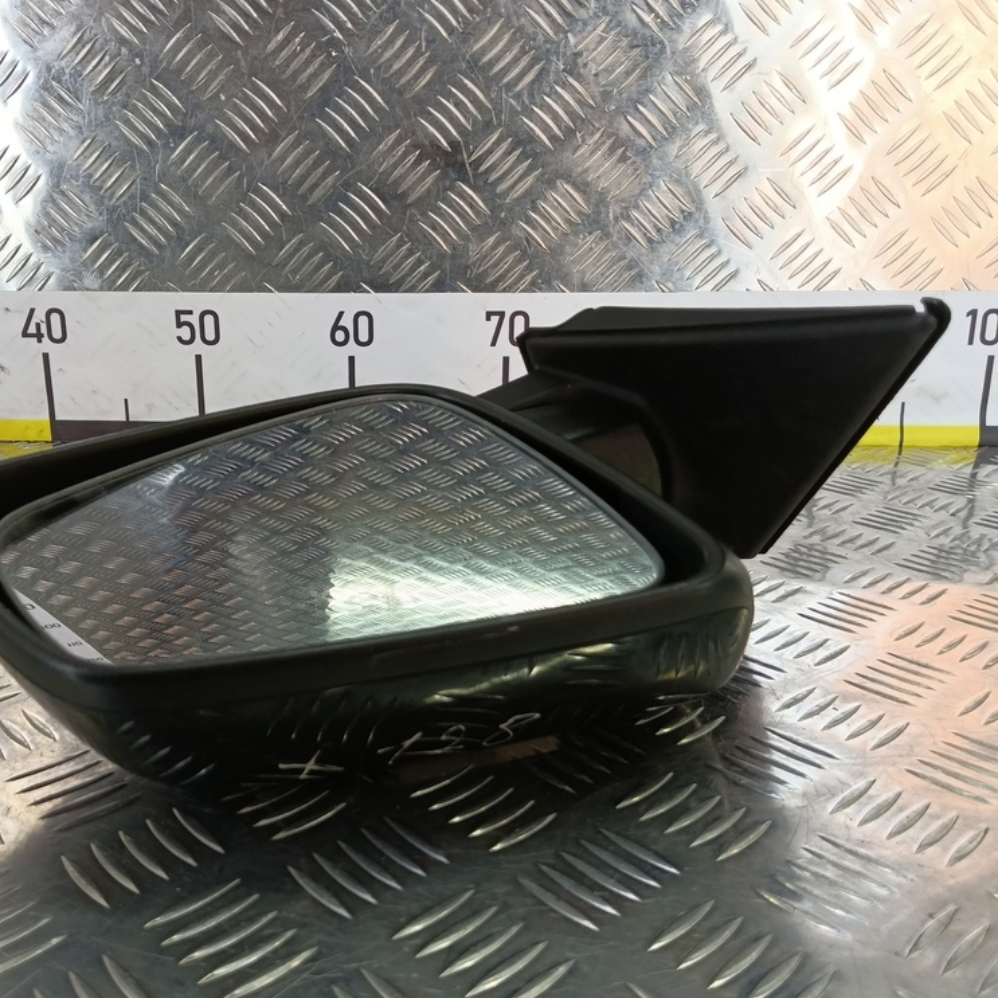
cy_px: 500
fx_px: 913
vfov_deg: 57.3
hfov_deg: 56.9
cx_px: 408
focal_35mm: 28
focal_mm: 4.11
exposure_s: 1/100
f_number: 1.6
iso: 127
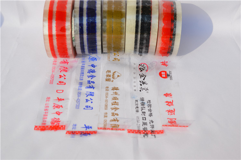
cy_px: 80
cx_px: 120
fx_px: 291
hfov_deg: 45.0
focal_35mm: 44
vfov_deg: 30.8
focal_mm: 29
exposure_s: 1/320
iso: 100
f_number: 9
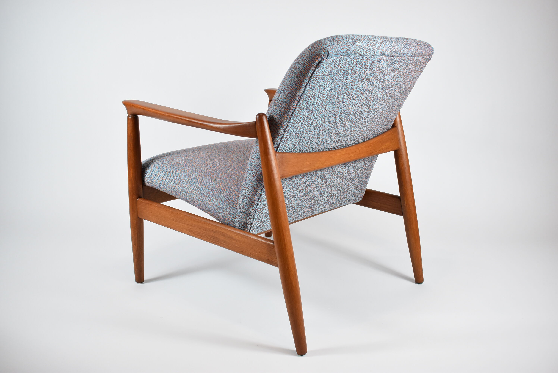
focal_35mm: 38
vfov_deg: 35.6
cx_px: 279
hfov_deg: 51.2
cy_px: 186
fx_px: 582
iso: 800
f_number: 5
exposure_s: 1/125
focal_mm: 25
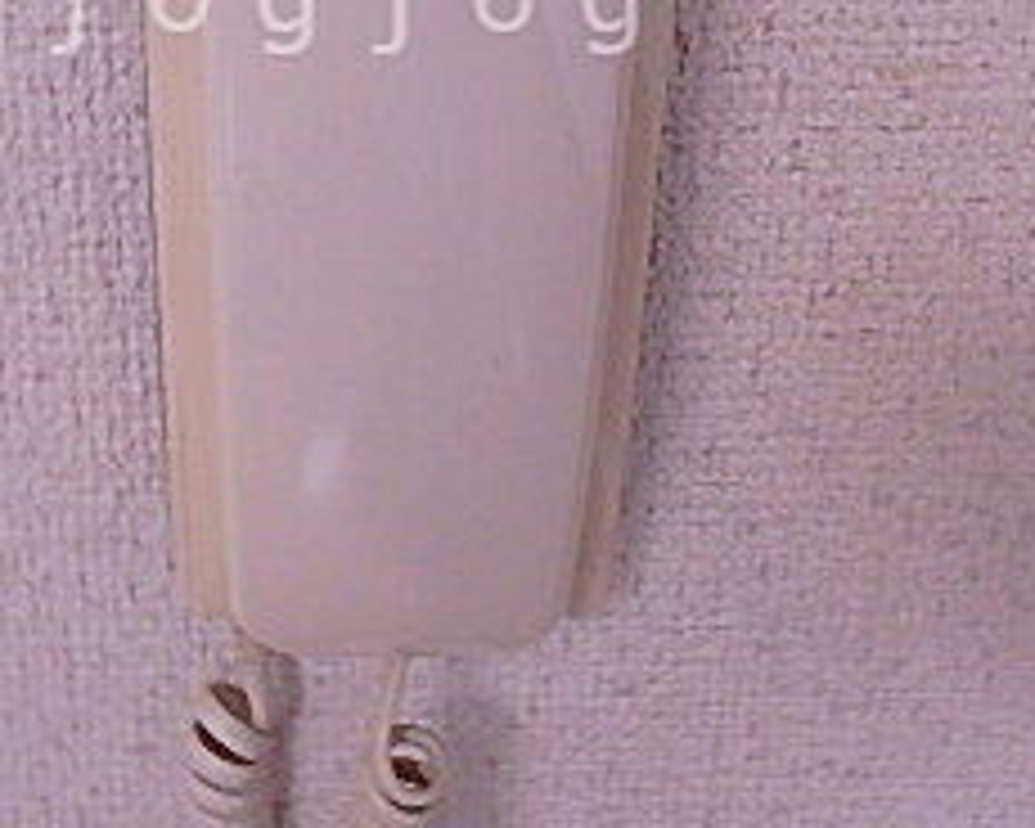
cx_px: 356
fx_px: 1746
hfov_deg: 32.8
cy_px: 0
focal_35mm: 57
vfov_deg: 25.4
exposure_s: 1/40
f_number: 3.5
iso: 200
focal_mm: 3.7
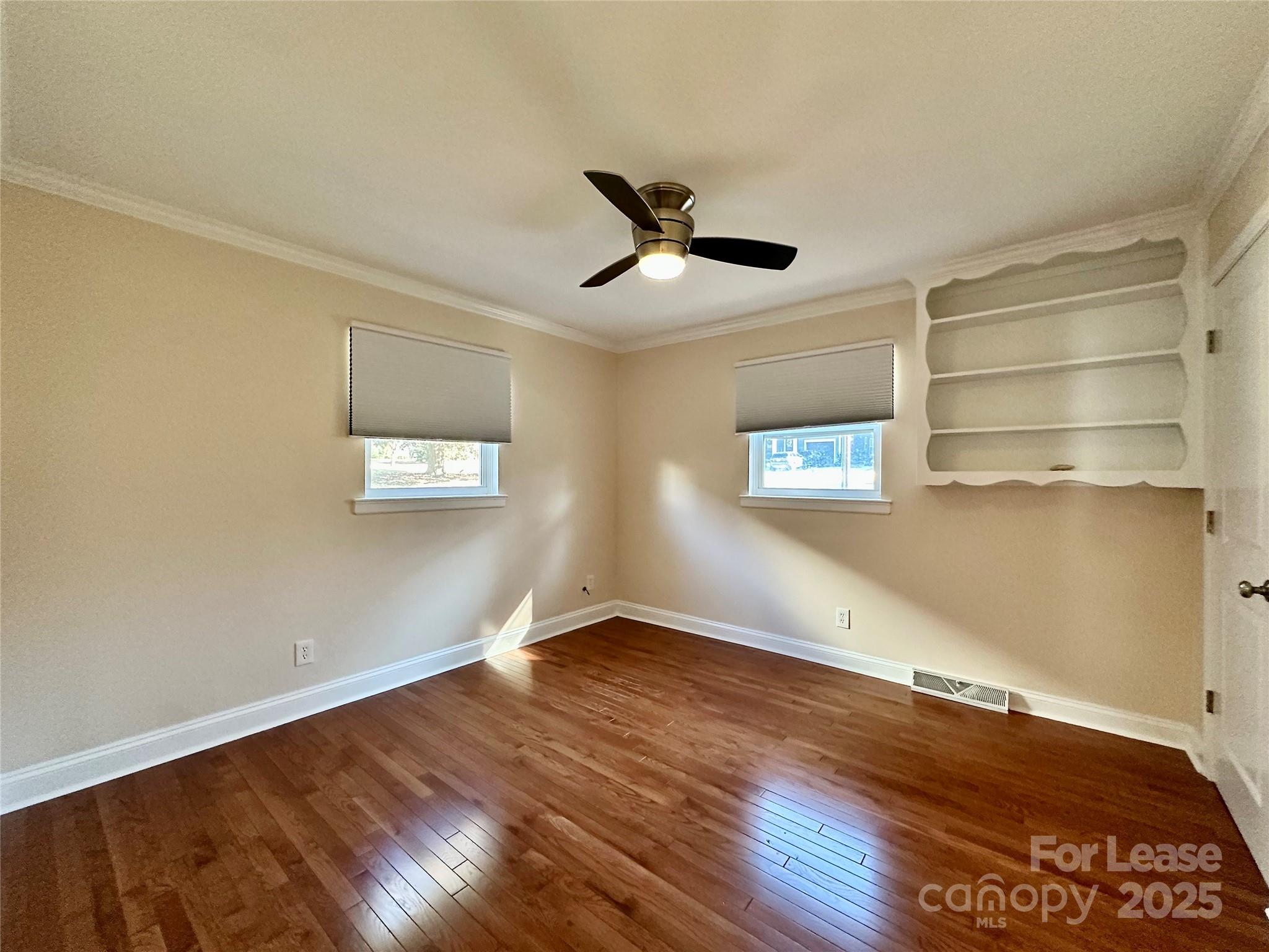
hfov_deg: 102.1
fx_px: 513
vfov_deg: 85.7
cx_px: 634
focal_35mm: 14
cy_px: 476
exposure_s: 1/60
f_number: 2.2
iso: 400
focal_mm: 2.22
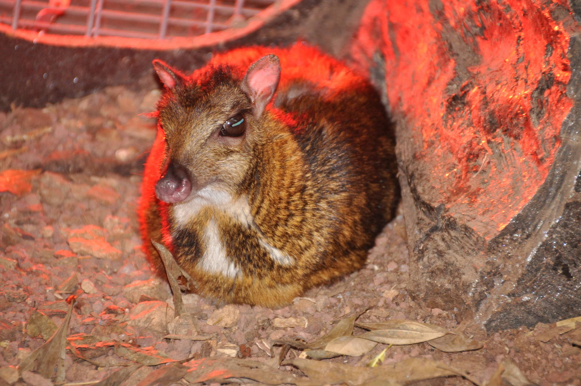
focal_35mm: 450
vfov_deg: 3.0
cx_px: 290
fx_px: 7254
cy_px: 193
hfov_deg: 4.6
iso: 800
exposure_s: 1/60
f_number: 5.6
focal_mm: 300
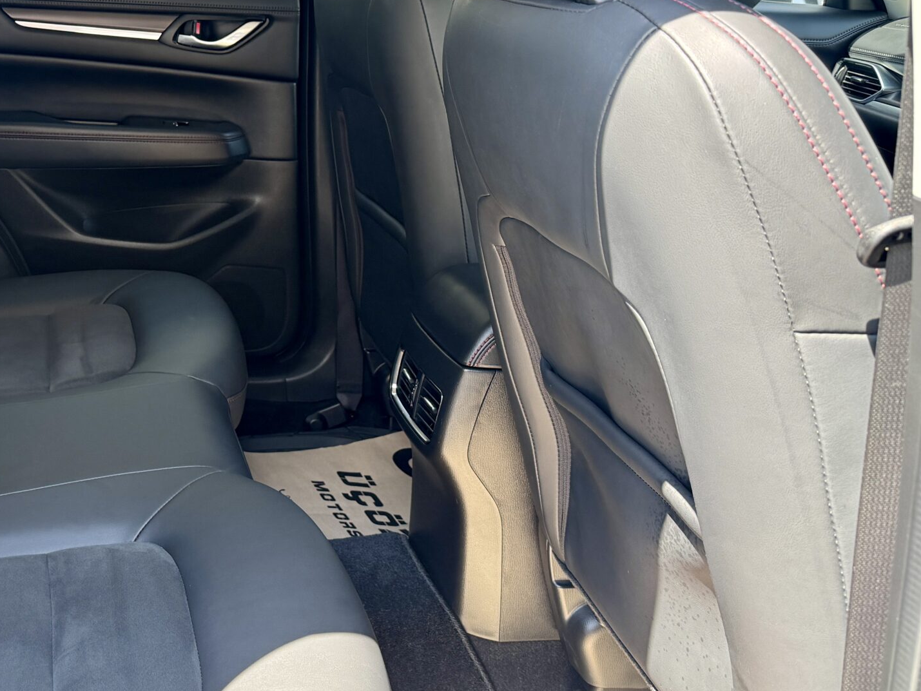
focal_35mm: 43
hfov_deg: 41.3
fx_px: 1144
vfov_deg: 33.5
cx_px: 138
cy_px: 269
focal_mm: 6.76
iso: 100
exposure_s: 1/133
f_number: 1.78
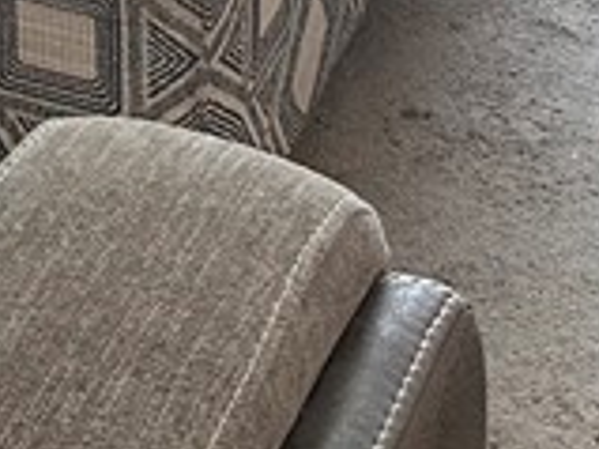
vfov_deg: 8.0
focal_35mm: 155
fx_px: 2680
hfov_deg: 12.1
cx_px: -339
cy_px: -955
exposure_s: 1/60
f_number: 1.78
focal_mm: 6.86
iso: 160
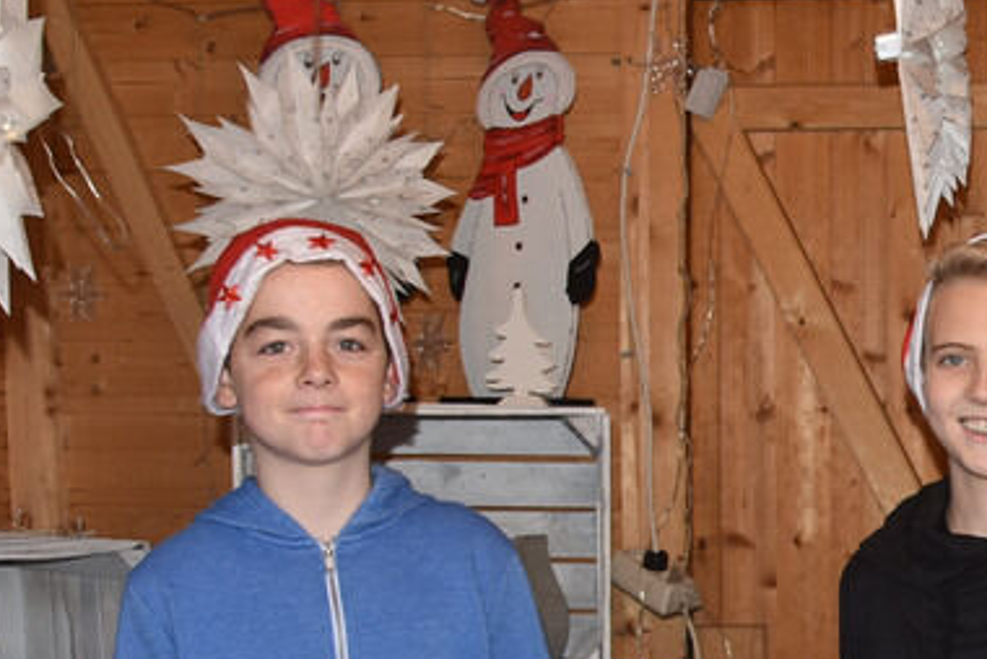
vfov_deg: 18.9
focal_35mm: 71
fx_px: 1948
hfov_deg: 26.0
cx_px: 1119
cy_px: 607
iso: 160
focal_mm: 18
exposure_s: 1/125
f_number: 5.6
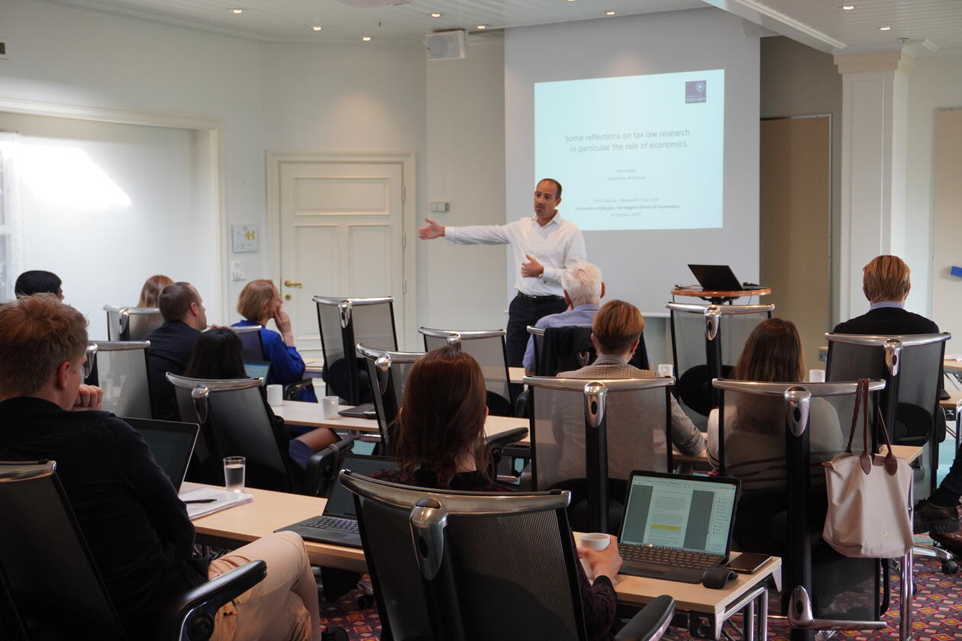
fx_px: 1202
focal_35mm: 45
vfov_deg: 29.9
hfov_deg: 43.6
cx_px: 481
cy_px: 320
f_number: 5
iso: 640
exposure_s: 1/160
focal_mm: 30
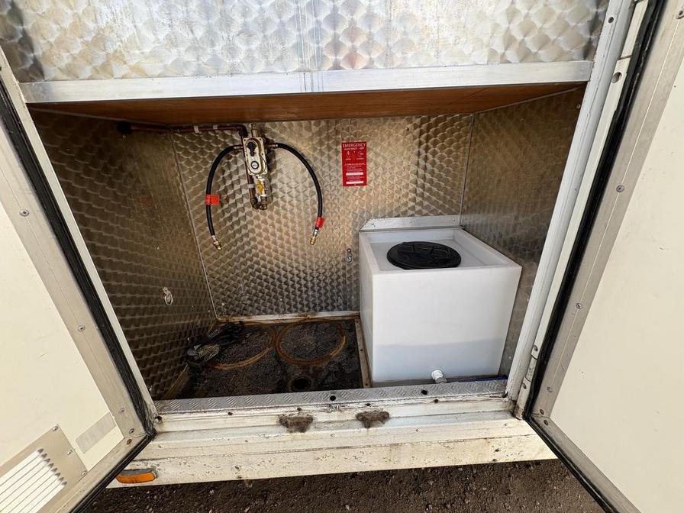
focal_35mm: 14
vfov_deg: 85.7
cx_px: 342
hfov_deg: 102.1
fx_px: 277
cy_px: 256
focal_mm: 2.22
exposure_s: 1/99
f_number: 2.2
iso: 40
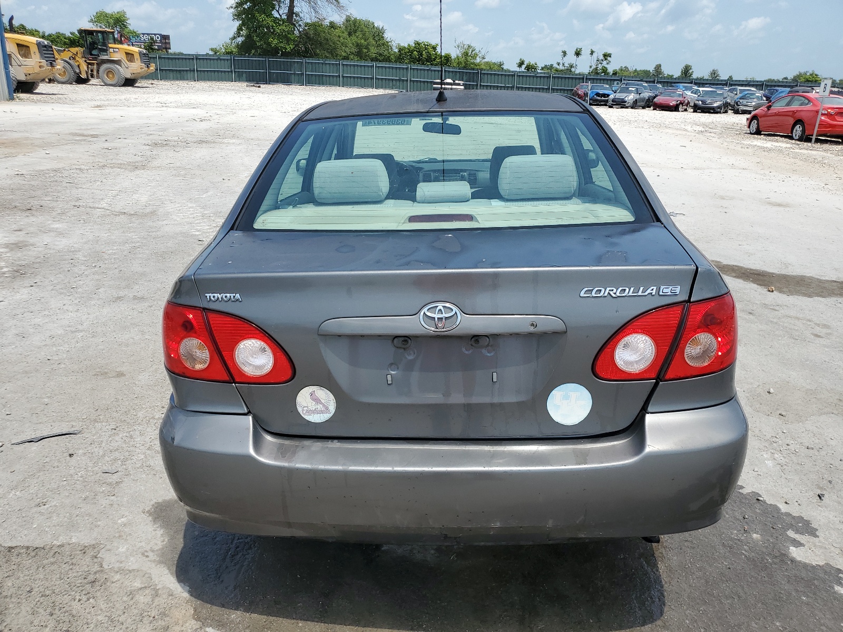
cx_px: 422
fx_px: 633
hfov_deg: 67.3
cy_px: 316
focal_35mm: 26
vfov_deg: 53.1
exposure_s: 1/3333
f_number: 1.5
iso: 50
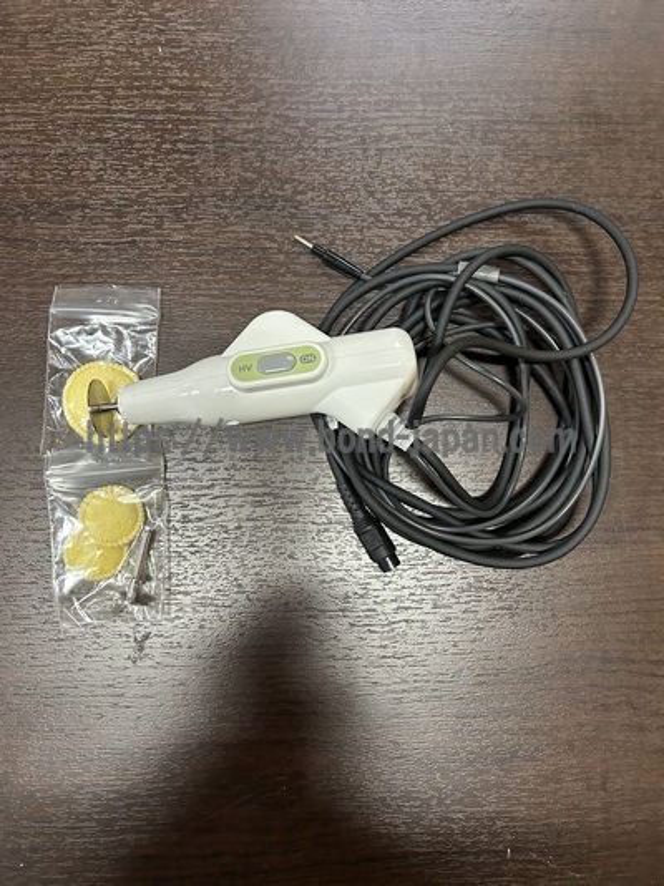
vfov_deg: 67.3
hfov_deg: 53.0
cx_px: 332
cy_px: 443
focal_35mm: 26
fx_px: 666
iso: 320
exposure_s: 1/60
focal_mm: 5.7
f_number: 1.5
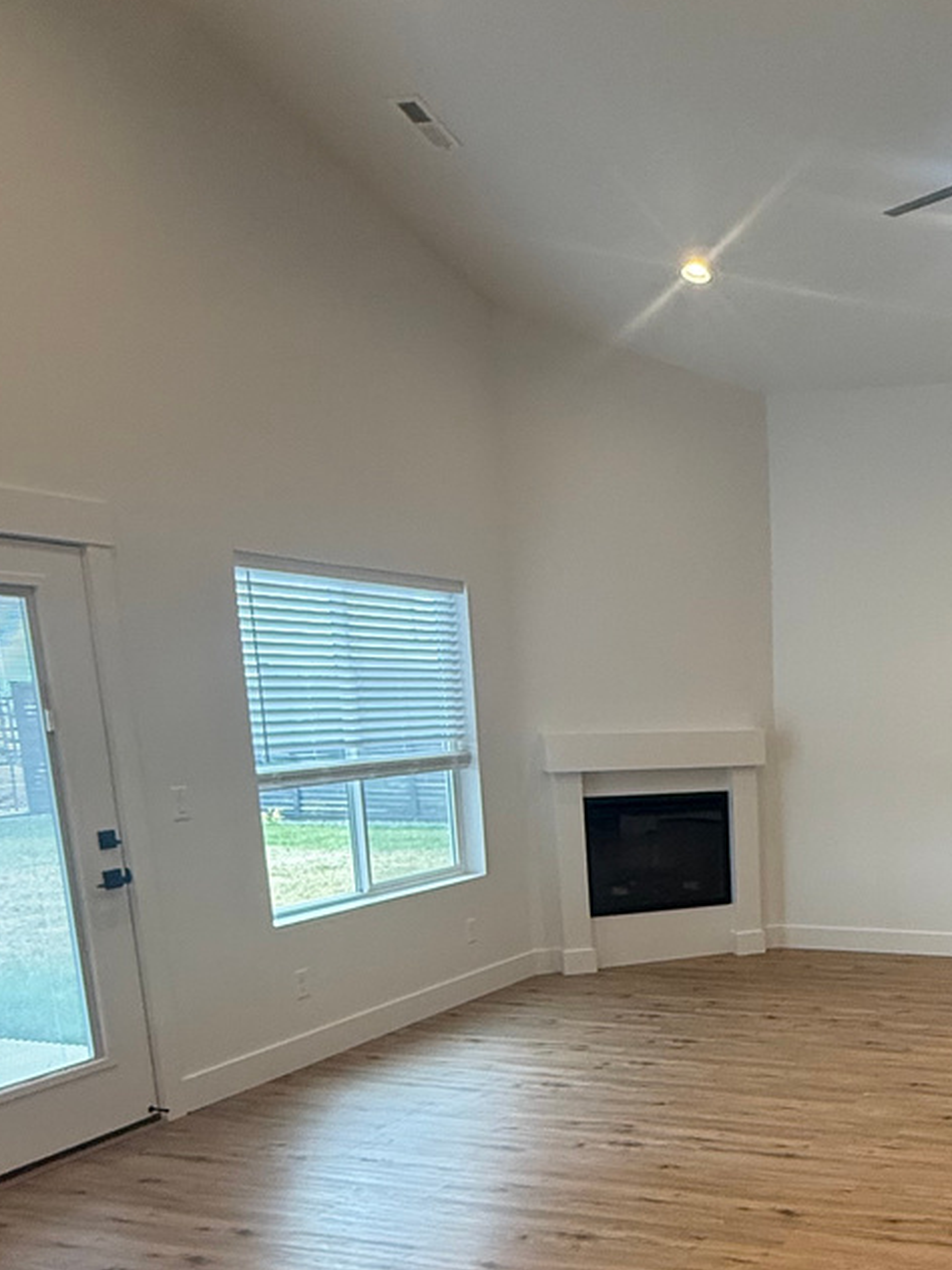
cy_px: 967
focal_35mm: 34
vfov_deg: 51.4
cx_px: 902
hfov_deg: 38.2
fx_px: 1247
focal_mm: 2.22
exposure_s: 1/120
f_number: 2.2
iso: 250
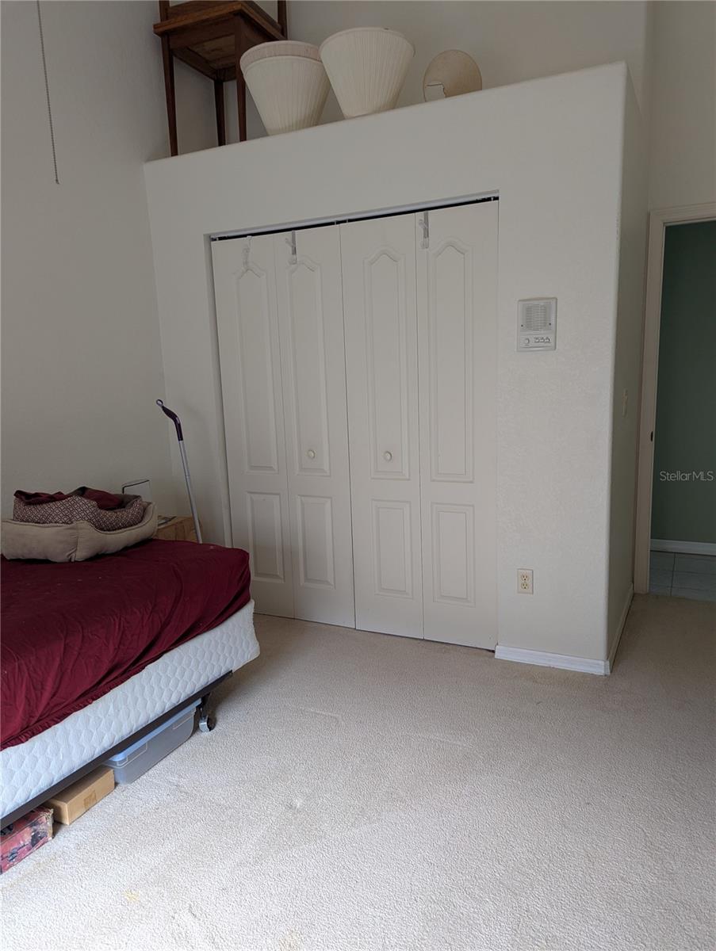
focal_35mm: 24
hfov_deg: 56.9
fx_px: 660
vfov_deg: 71.5
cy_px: 476
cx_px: 358
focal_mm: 6.81
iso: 89
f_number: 1.85
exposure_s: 1/23.8
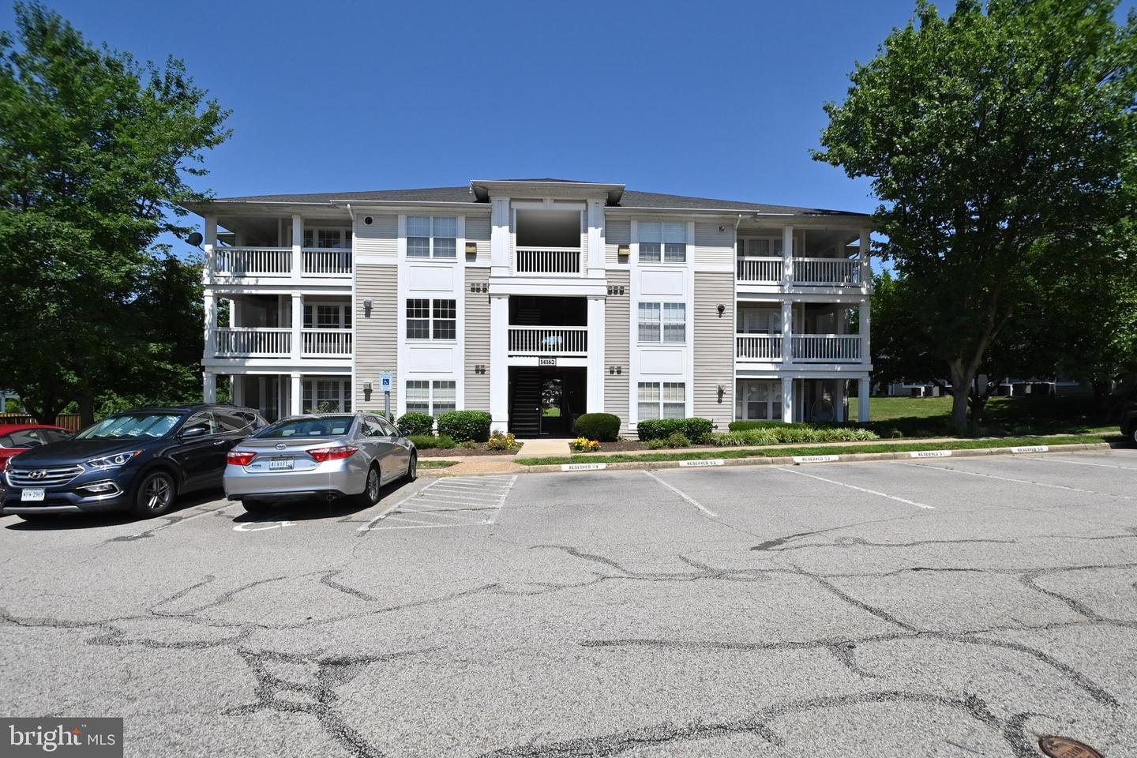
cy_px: 379
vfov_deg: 77.3
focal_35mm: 15
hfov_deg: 100.4
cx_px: 568
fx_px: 474
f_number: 7.1
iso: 400
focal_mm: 10
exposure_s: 1/4000
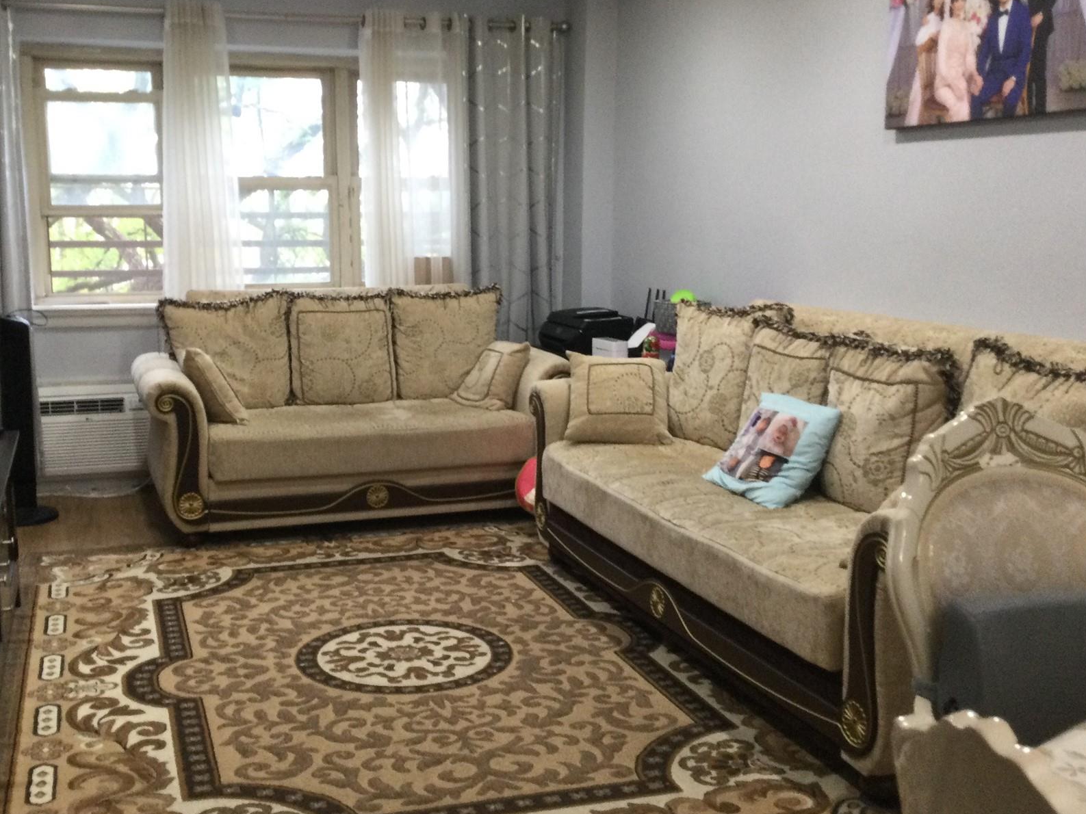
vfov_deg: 35.9
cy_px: 391
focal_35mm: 40
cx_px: 471
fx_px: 1255
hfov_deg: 46.7
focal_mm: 3.3
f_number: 2.4
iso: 80
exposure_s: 1/30
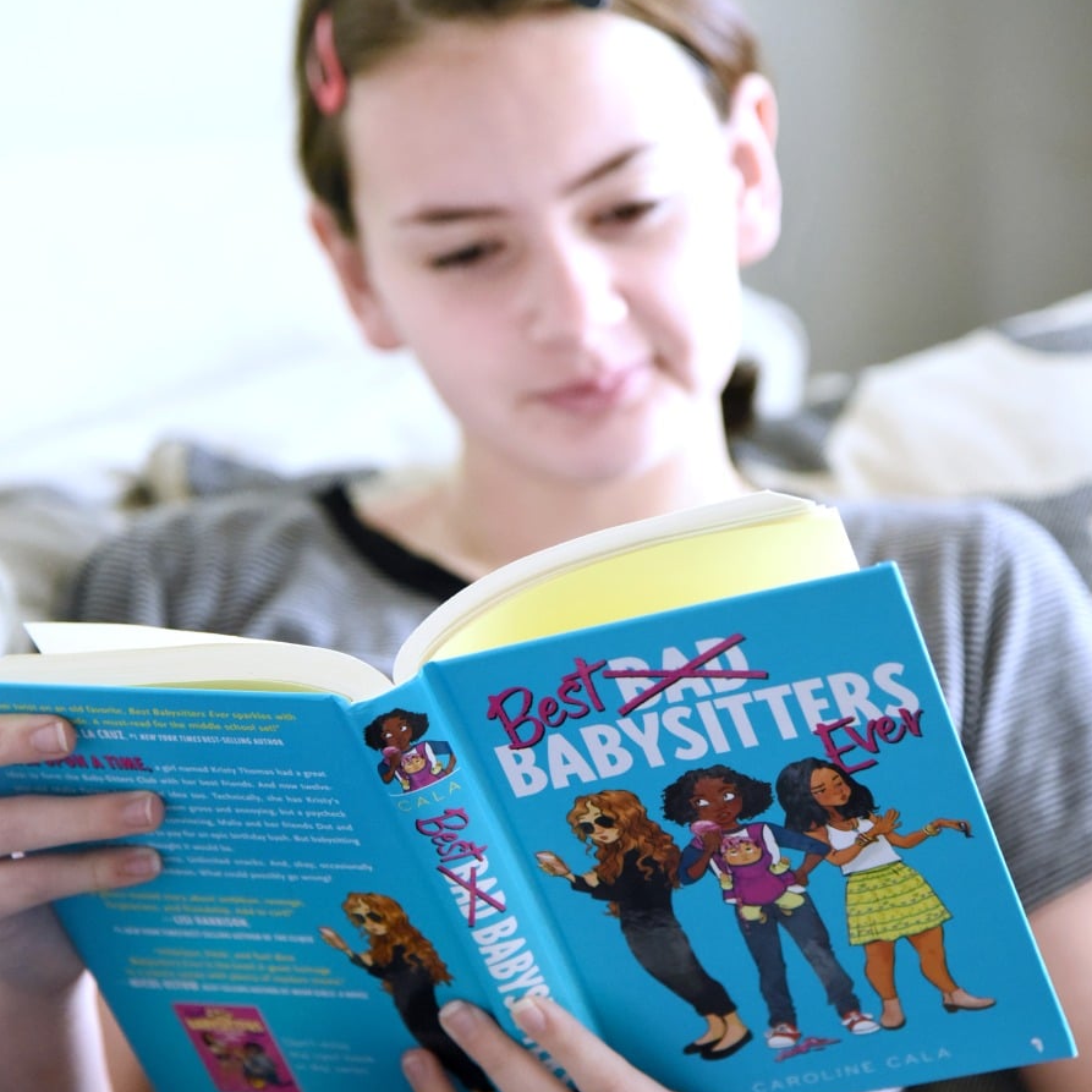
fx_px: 5496
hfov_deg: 11.3
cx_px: 549
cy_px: 616
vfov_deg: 11.3
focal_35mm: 154
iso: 5000
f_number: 4
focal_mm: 120
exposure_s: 1/125
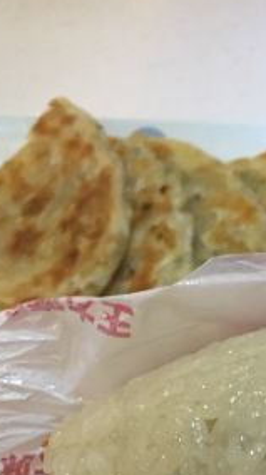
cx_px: 280
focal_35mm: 78
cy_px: 535
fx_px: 982
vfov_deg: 25.1
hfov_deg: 15.1
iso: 200
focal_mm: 4.15
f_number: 2.2
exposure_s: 1/33
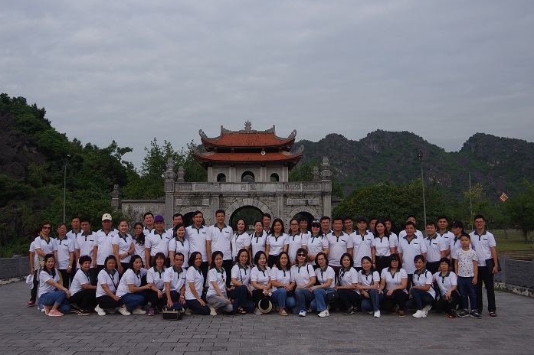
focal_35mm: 31
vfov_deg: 42.3
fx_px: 460
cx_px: 249
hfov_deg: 60.3
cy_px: 163
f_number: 7.1
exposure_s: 1/250
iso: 100
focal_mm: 18
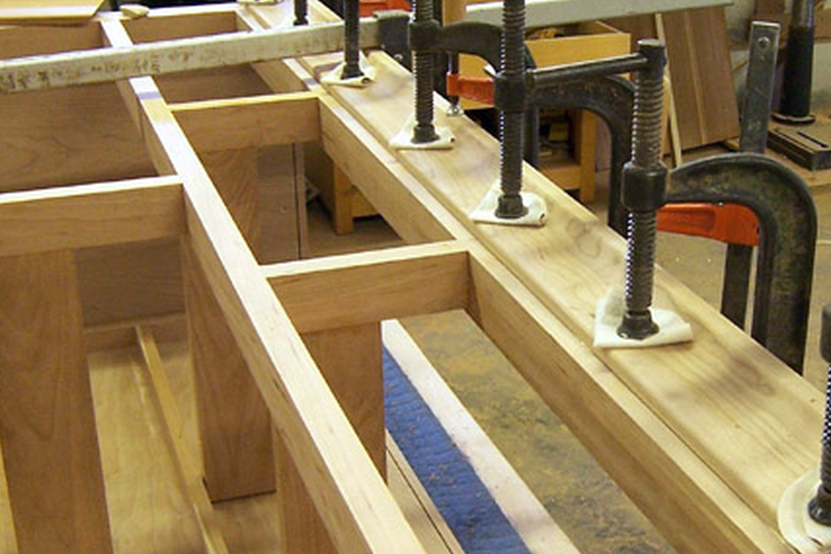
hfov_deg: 34.3
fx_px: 1339
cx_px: 521
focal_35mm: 58
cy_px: 310
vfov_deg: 23.4
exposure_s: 1/15
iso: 140
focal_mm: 5.5
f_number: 3.4
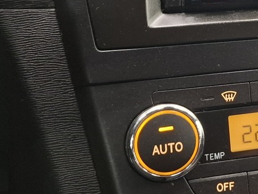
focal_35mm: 77
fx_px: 574
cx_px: 294
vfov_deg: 18.7
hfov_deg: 23.5
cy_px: 4
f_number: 1.8
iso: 500
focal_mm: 5.54
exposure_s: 1/25
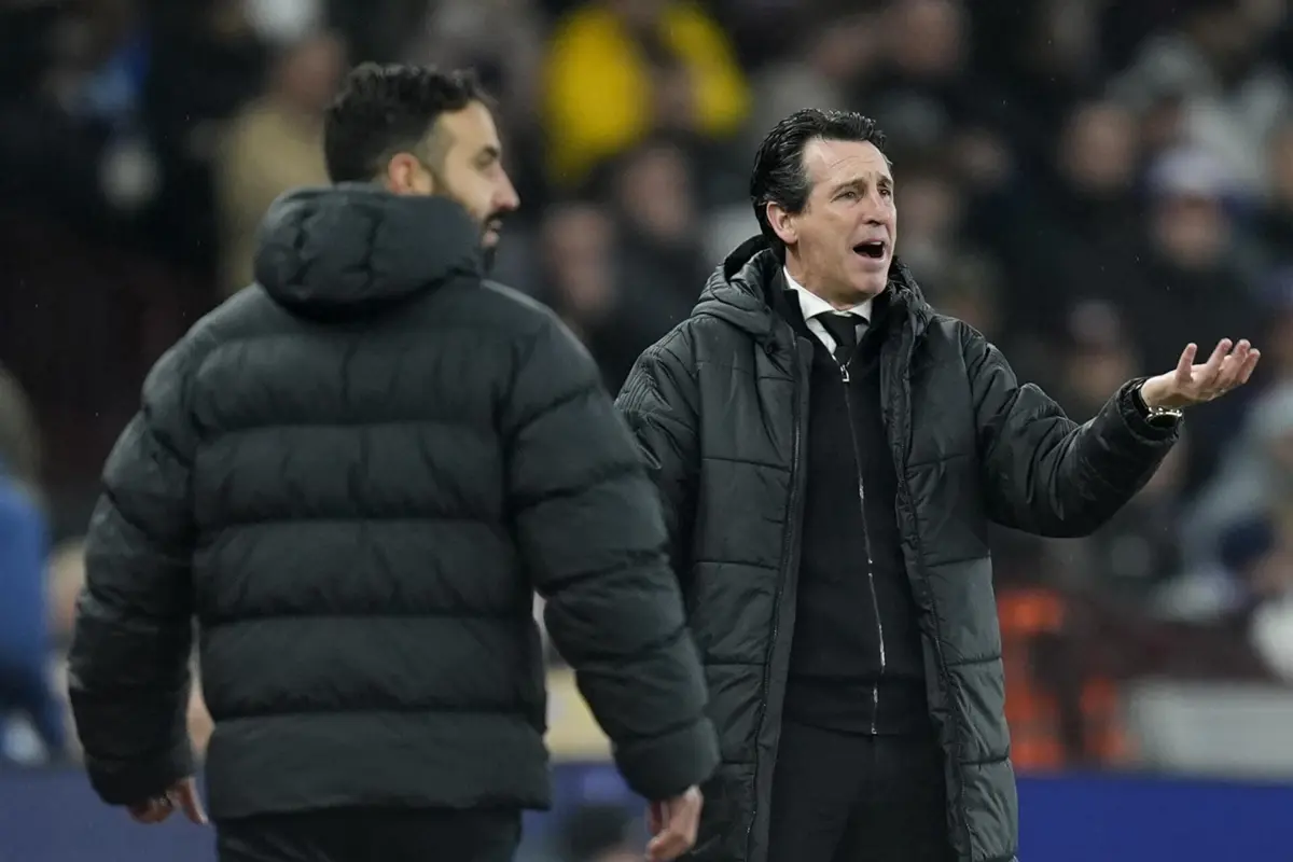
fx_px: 21548
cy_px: 431
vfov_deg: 2.3
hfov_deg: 3.4
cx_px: 646
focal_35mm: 600
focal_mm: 400
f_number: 2.8
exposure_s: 1/800
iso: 1600
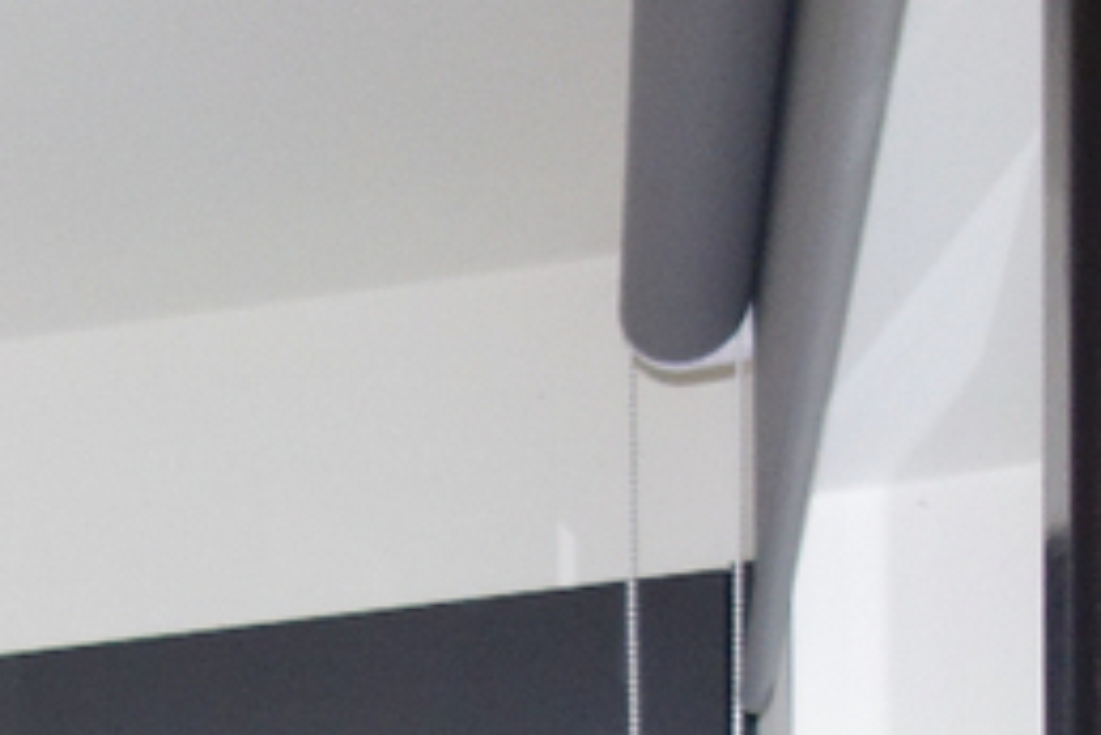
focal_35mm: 146
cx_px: -1590
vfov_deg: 8.4
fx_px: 4467
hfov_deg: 11.5
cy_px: 1899
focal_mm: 10.4
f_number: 1.8
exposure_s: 1/30
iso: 160
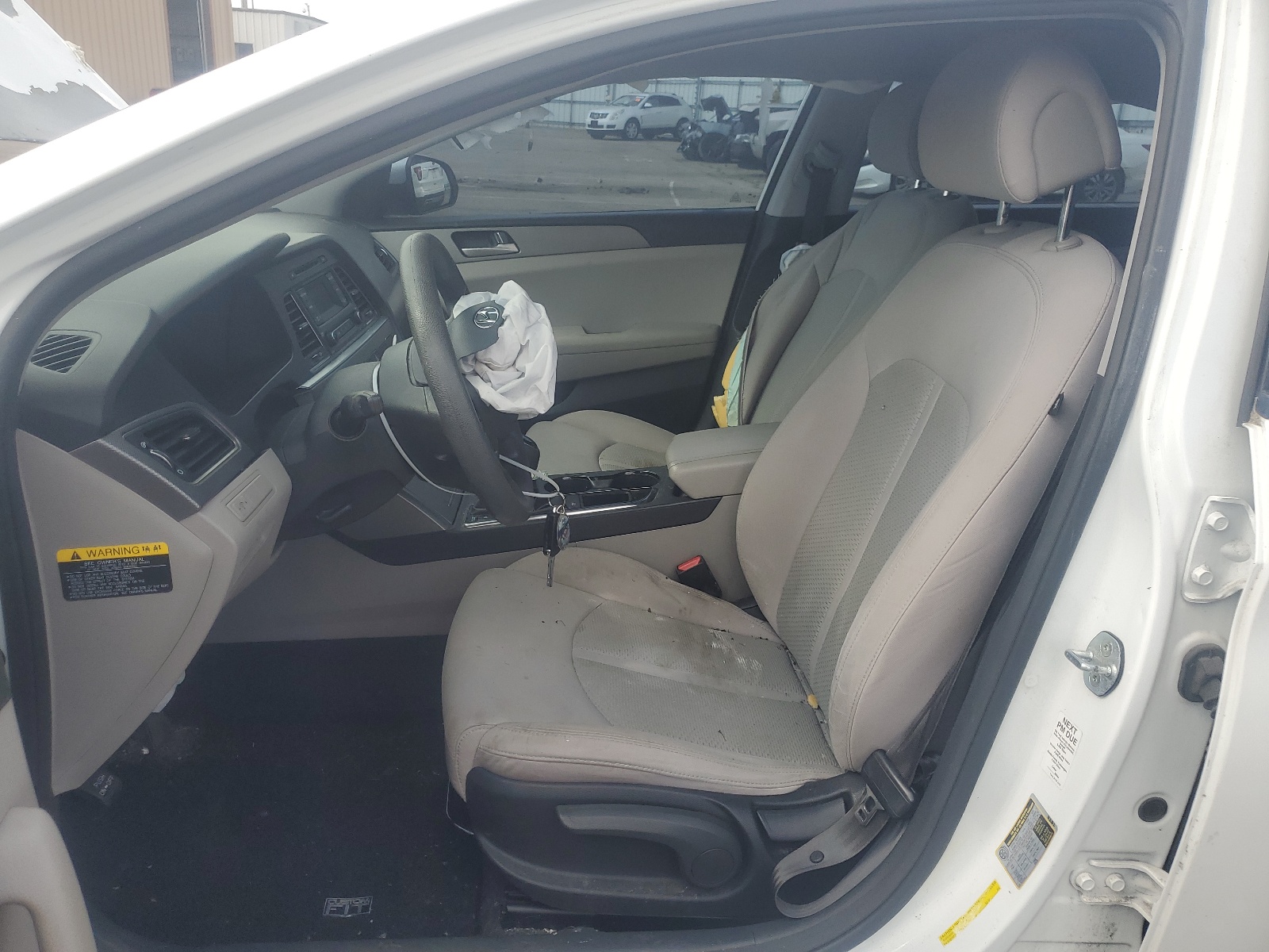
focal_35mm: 26
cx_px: 634
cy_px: 476
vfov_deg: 53.1
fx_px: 953
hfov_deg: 67.3
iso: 50
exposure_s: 1/909
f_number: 1.5
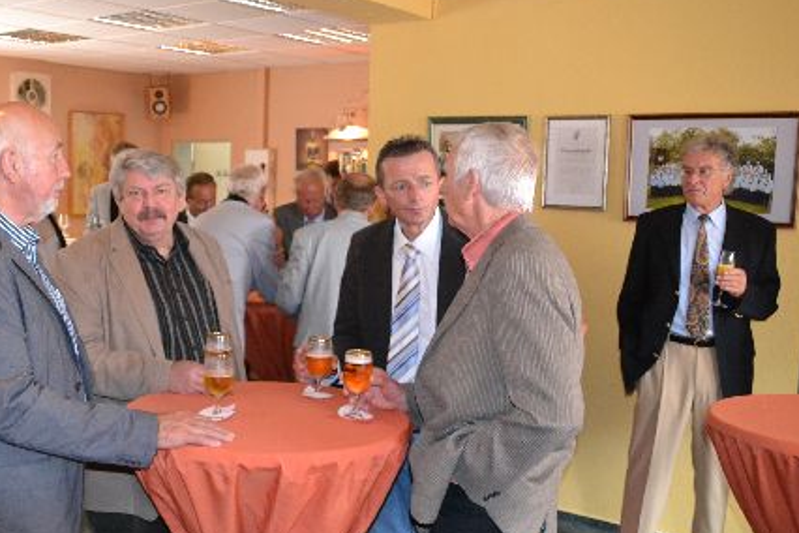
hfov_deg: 49.9
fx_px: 843
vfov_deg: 35.0
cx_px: 270
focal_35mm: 38
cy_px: 289
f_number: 3.5
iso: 3200
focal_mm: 18
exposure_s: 1/60
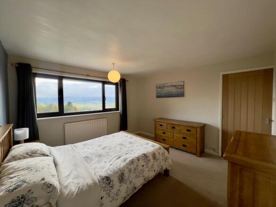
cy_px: 104
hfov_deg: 106.2
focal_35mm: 13
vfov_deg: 89.9
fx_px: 104
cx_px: 138
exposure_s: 1/178
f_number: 1.8
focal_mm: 1.57
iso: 32
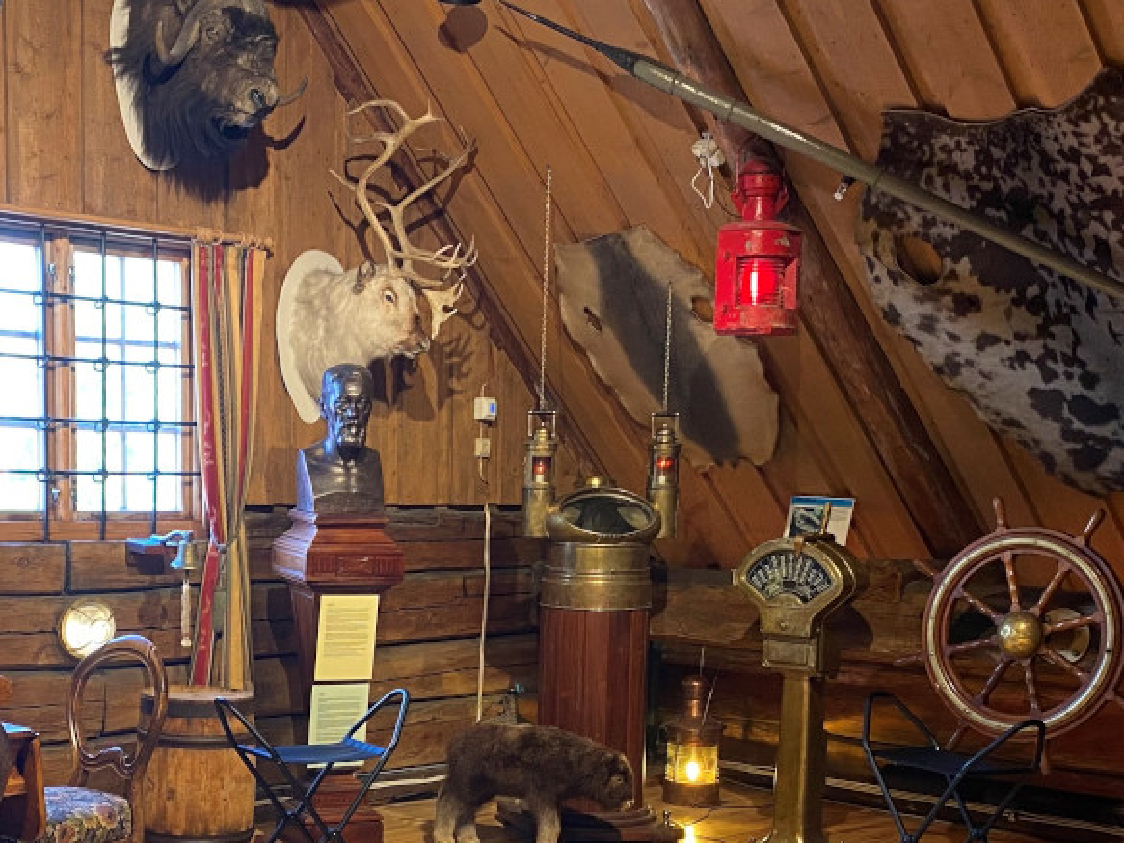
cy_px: 674
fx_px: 1753
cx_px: 301
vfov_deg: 26.5
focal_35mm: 54
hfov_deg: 34.9
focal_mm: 4.25
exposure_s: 1/50
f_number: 1.8
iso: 160
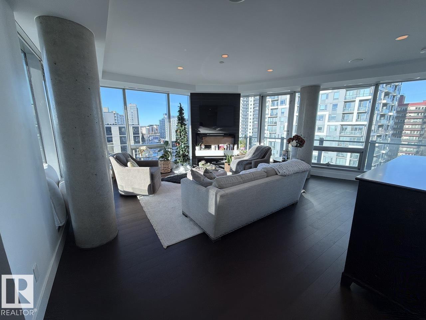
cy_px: 160
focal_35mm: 14
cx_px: 213
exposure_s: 1/120
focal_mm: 2.22
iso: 80
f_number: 2.2
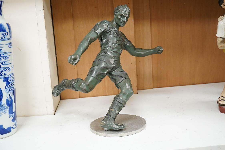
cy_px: 75
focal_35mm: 45
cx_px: 112
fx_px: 281
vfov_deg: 29.9
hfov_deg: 43.6
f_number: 7.1
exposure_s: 1/160
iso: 2500
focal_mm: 30
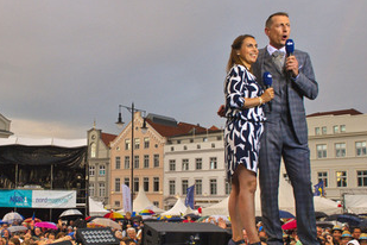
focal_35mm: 35
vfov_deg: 37.7
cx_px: 176
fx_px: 357
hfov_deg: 54.4
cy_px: 147
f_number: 16
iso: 1600
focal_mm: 24
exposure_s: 1/100
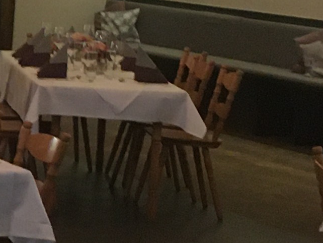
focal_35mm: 182
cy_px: 95
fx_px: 1699
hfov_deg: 10.2
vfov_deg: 8.2
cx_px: -270
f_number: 2.2
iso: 200
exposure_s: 1/33
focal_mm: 4.15
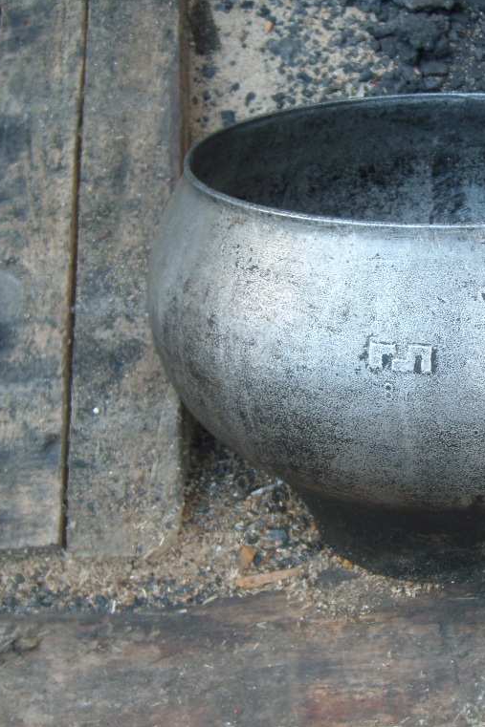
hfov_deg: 26.8
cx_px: 413
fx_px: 991
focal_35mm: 49
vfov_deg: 40.4
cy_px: 362
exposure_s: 1/33
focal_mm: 5.8
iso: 50
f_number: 2.8
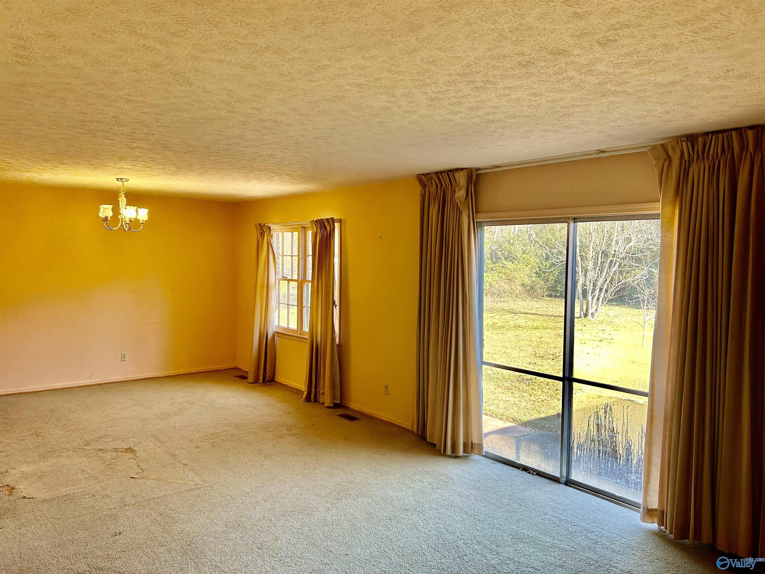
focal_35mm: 26
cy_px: 287
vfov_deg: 53.1
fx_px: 575
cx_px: 382
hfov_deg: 67.3
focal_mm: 5.7
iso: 64
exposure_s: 1/120
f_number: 1.5
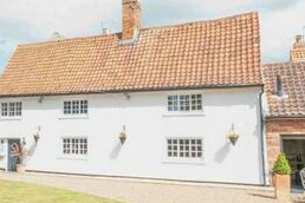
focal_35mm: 38
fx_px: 322
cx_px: 53
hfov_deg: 47.4
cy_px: 114
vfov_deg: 35.0
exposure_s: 1/640
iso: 6400
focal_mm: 14
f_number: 20
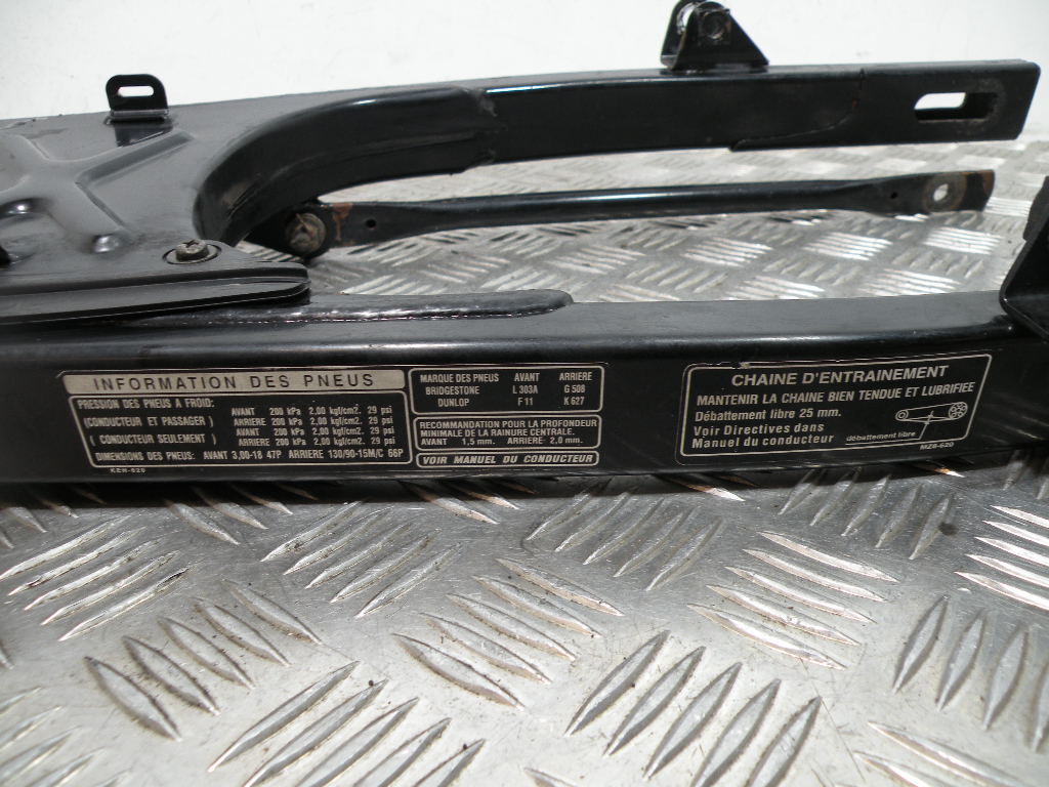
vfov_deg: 51.4
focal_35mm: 27
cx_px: 524
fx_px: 818
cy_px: 394
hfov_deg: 65.3
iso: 110
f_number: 2.8
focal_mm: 4.7
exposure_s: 1/72.8
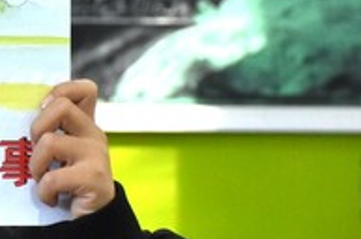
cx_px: -282
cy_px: 235
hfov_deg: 7.6
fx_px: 2632
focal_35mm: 263
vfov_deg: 5.2
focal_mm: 45
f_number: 5.6
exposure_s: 1/125
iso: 1600
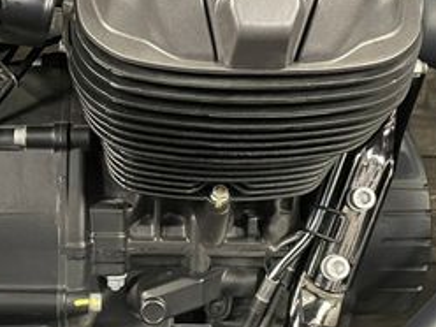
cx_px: 97
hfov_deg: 28.4
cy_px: 130
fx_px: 844
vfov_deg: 21.9
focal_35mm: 67
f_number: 1.6
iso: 500
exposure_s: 1/25
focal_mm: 4.2
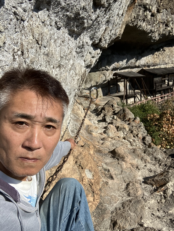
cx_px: 87
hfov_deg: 44.2
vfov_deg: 56.8
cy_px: 116
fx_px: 214
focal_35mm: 32
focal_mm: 2.87
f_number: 2.2
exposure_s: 1/1580
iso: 20
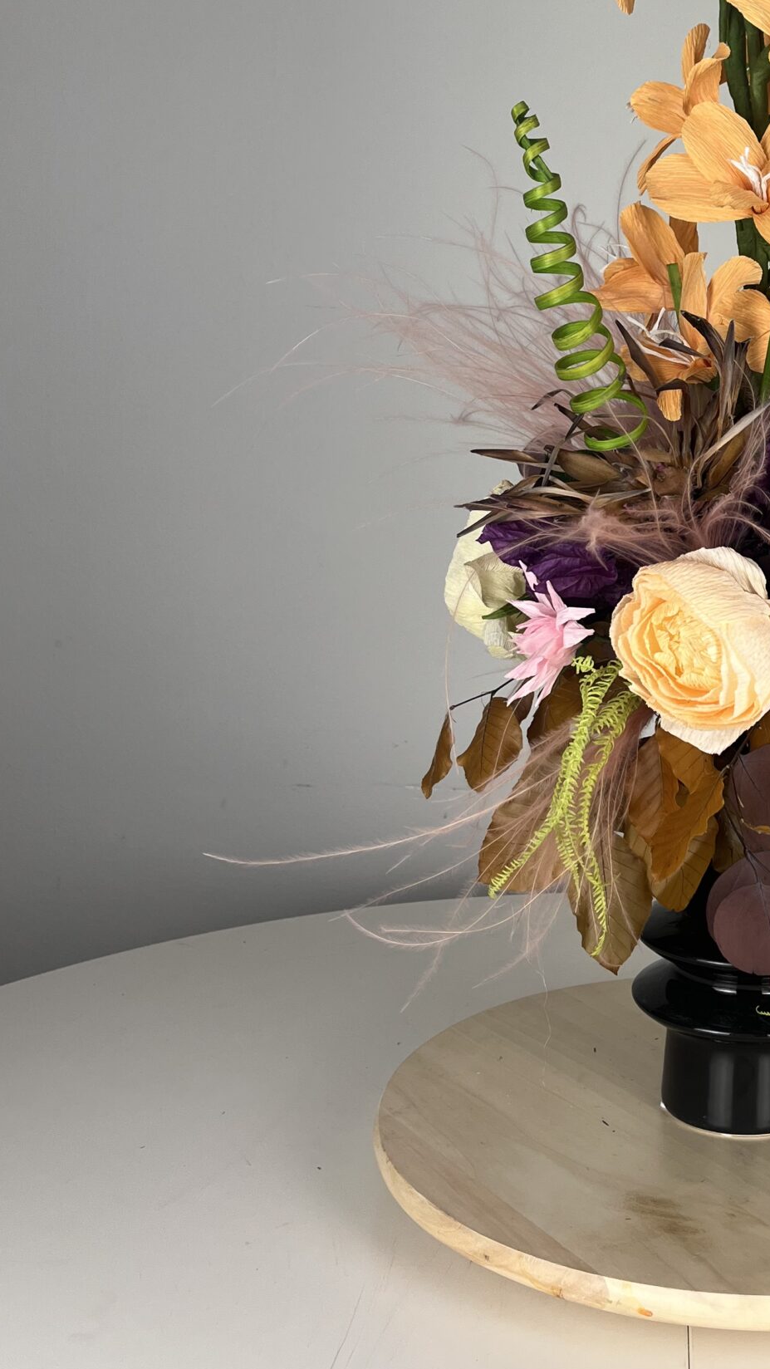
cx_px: 738
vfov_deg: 45.4
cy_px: 411
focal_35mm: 44
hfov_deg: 26.0
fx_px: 1597
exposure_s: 1/133
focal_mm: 5.1
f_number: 1.6
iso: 32
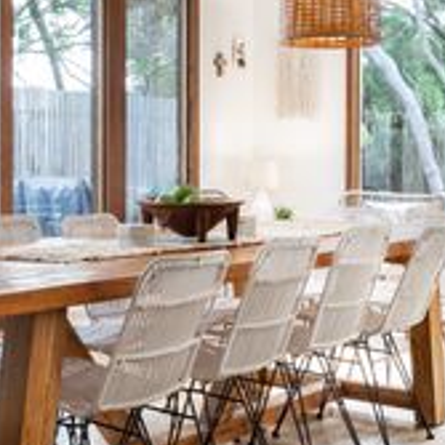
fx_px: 974
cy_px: 177
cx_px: 48
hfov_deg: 25.0
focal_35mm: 67
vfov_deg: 25.7
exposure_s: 1/20
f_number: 8
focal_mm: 28
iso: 500
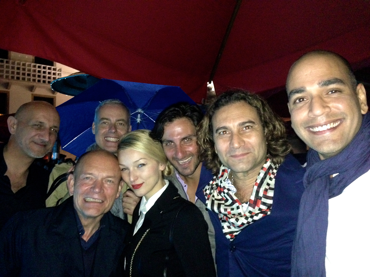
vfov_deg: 42.9
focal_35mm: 33
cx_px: 185
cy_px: 138
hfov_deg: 55.4
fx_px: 353
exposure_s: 1/16
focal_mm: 4.13
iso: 800
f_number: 2.4
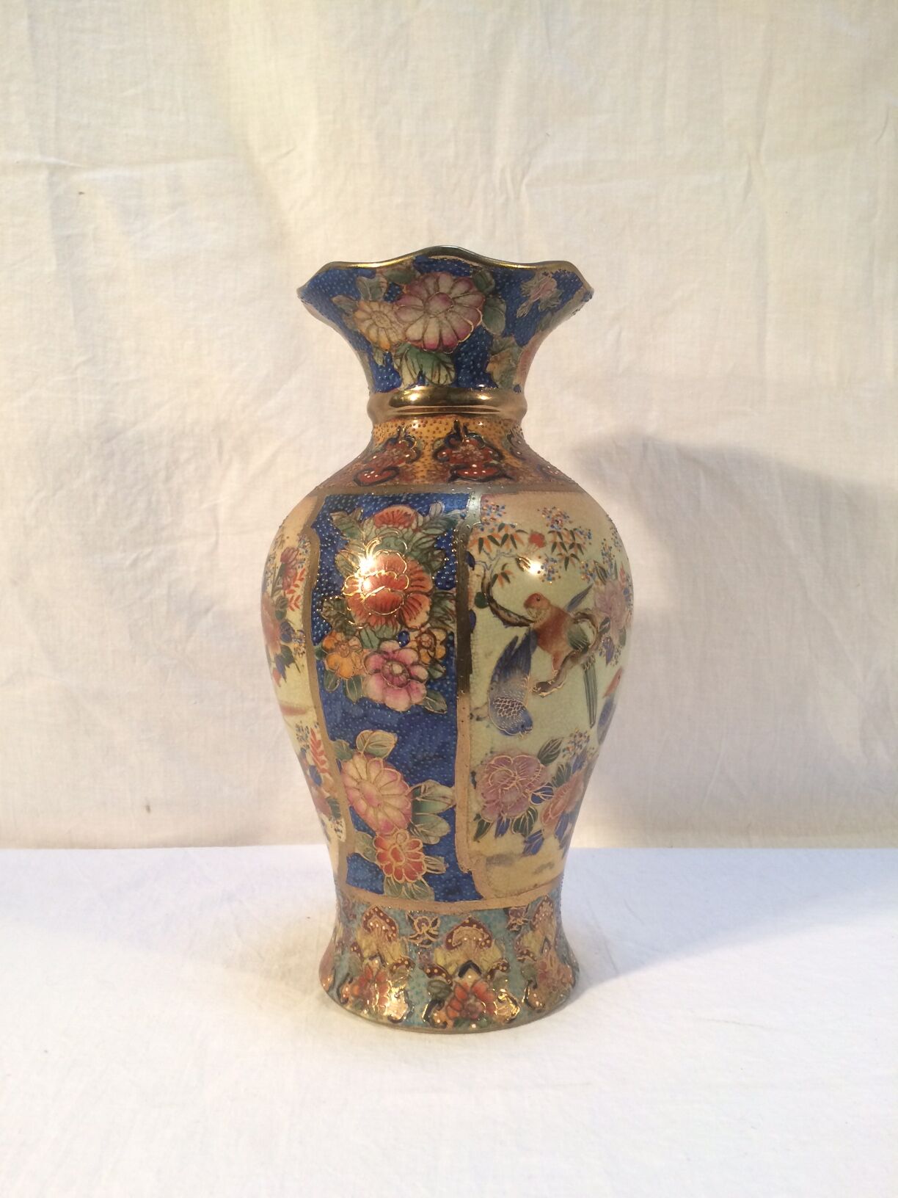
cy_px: 599
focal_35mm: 29
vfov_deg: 61.7
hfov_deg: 48.2
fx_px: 1003
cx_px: 449
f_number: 2.2
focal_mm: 4.15
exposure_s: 1/33
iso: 64
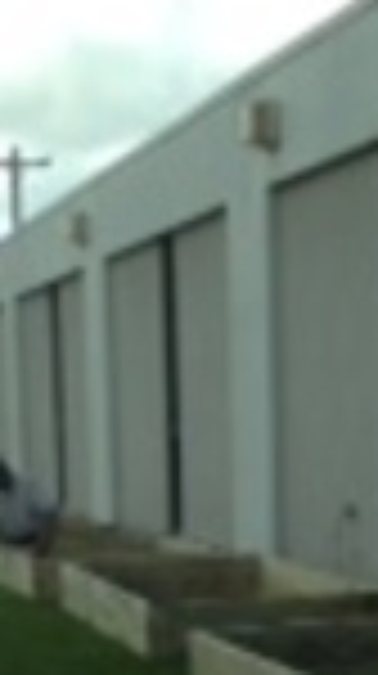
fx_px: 2056
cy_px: 734
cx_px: 356
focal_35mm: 115
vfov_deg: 18.0
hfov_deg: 10.4
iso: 50
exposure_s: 1/455
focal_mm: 4.12
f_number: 2.4
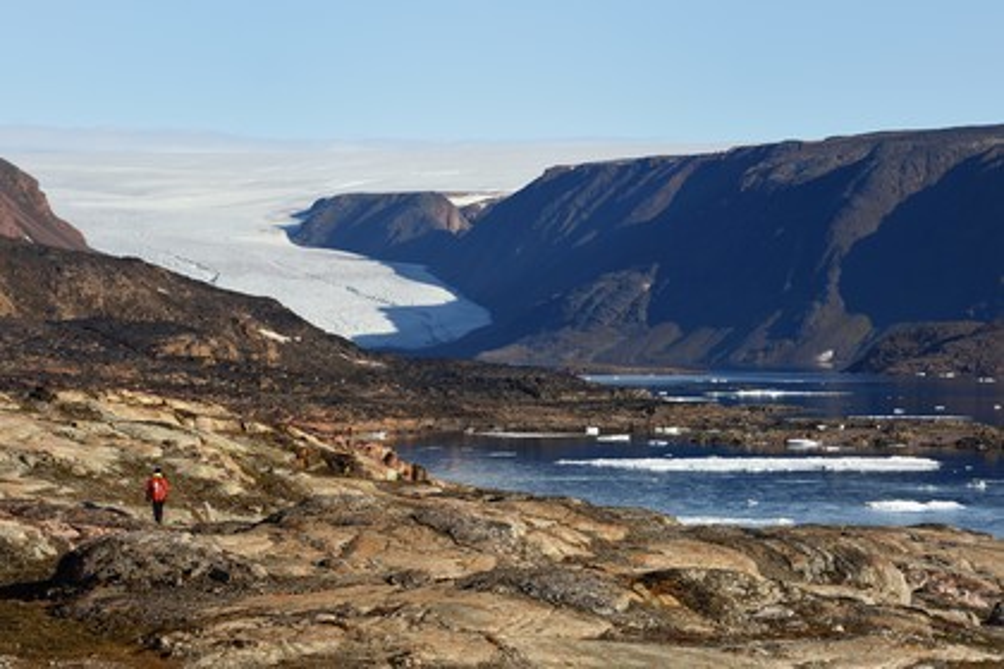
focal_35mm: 200
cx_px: 502
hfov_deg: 10.3
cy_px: 334
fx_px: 5577
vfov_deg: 6.9
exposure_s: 1/320
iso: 200
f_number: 13
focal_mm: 200
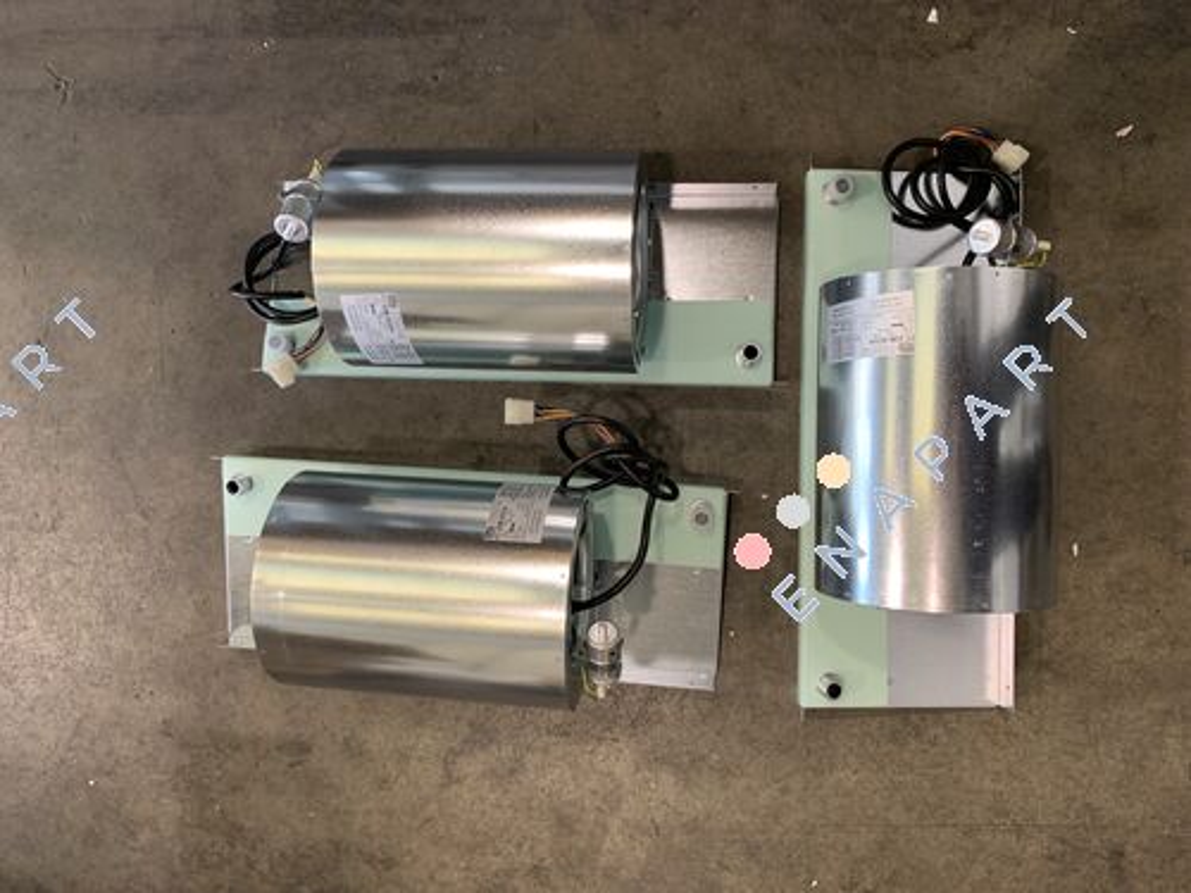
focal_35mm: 26
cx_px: 596
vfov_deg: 53.1
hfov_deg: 67.3
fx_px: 895
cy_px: 446
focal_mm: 4.25
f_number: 1.8
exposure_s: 1/50
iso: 125
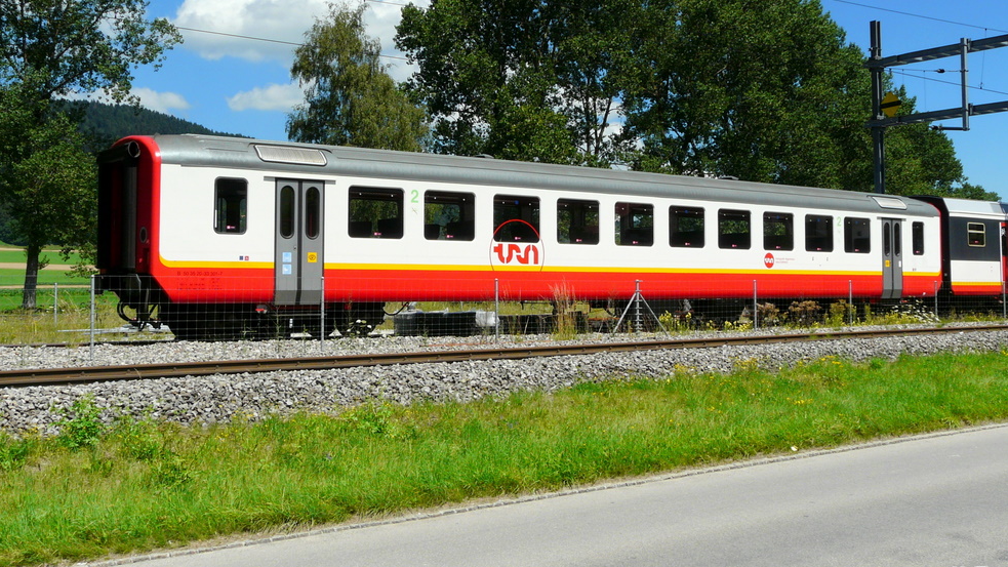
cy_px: 220
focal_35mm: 41
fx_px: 1096
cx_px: 498
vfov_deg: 28.9
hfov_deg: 49.4
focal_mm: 6
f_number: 5.6
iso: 100
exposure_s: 1/500
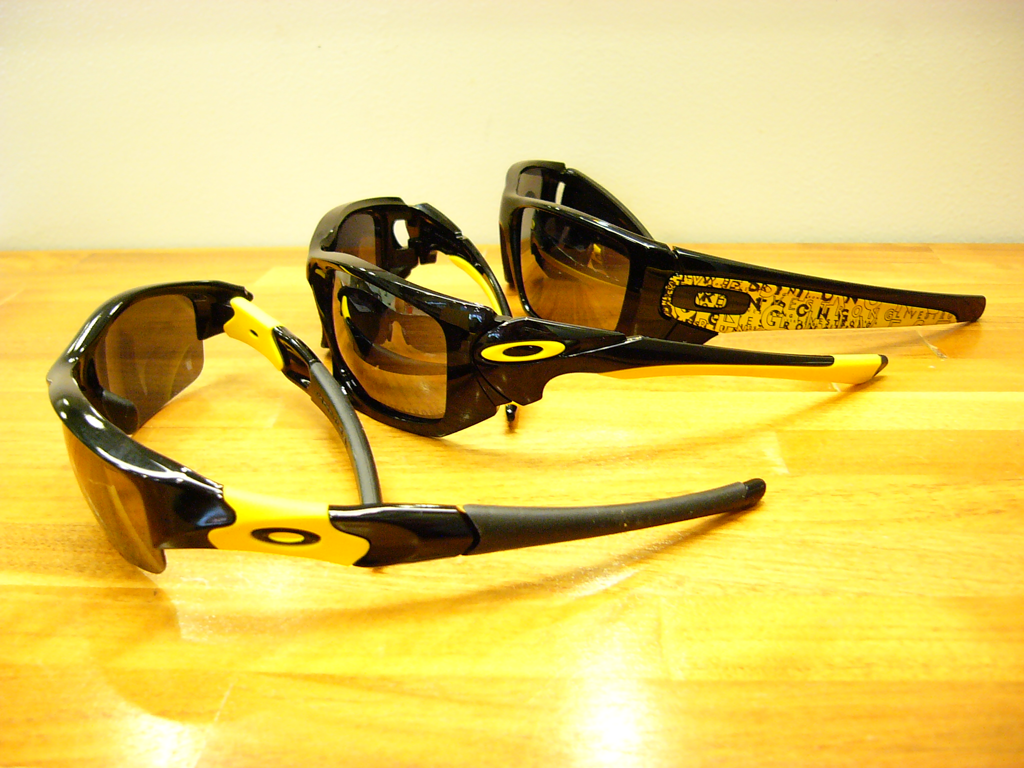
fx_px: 1035
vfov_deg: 40.7
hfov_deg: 52.6
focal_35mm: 35
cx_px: 512
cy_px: 384
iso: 200
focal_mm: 5.8
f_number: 2.8
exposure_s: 1/10
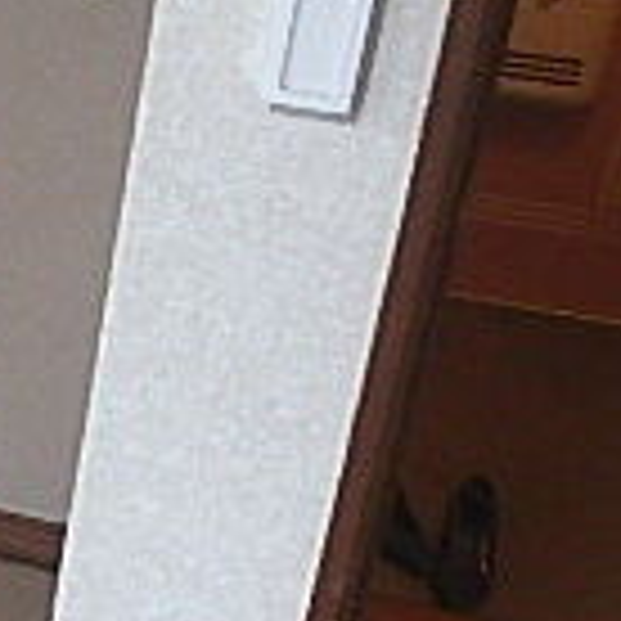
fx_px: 1745
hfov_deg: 17.3
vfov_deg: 20.2
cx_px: -423
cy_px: 302
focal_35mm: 86
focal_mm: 3.7
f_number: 3.5
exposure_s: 1/20
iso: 400
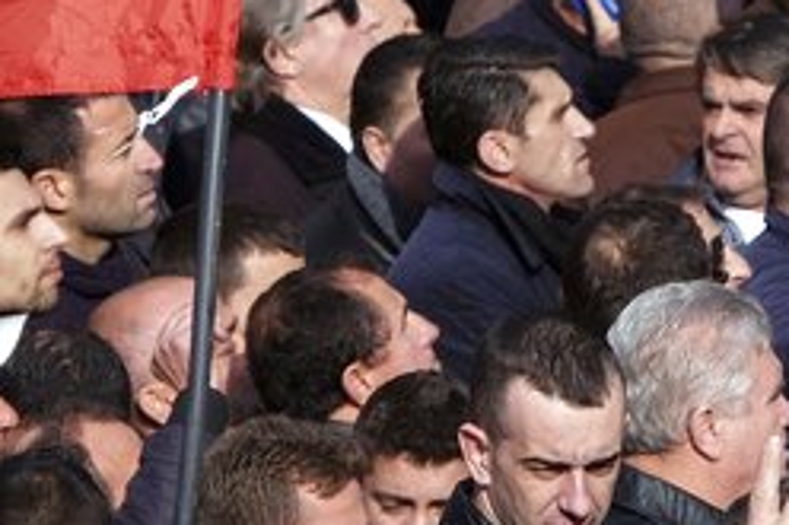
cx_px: 509
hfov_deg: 3.6
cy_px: -215
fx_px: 12681
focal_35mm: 579
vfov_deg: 2.4
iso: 800
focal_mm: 93.2
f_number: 5.6
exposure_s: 1/2400
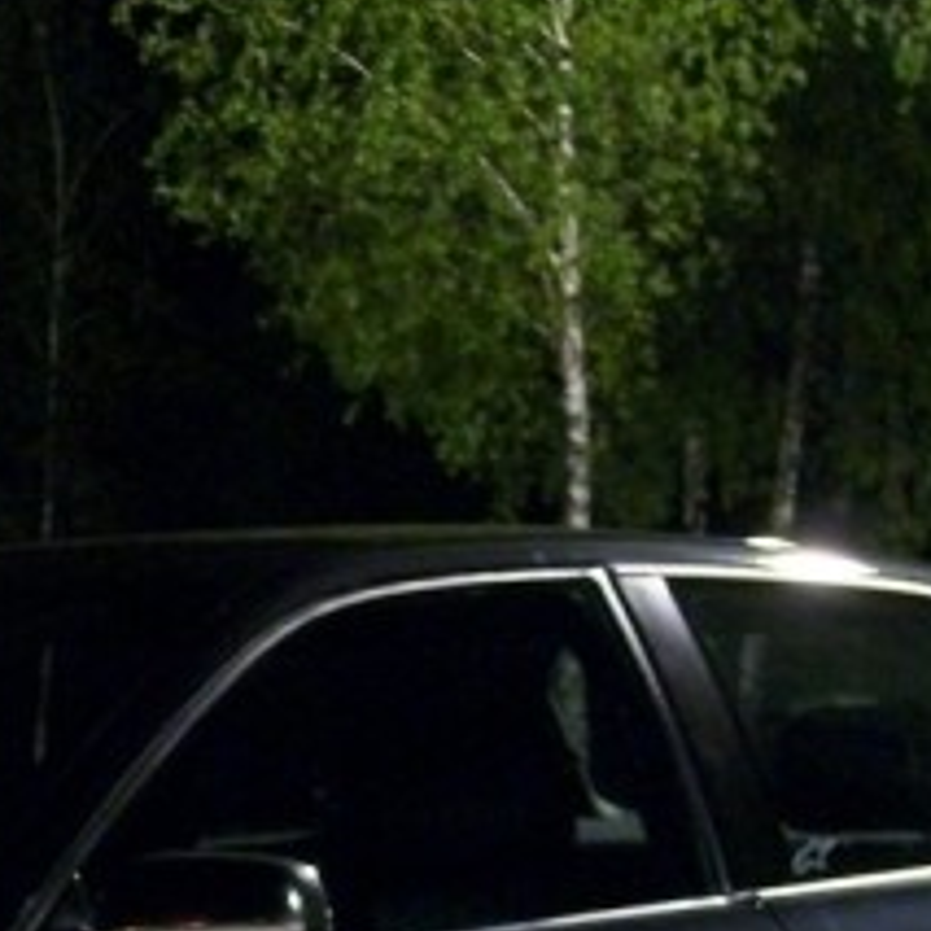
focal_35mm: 176
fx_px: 5355
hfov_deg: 9.8
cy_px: 1106
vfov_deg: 9.8
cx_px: -205
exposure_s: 1/8
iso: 320
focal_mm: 8.8
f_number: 3.6
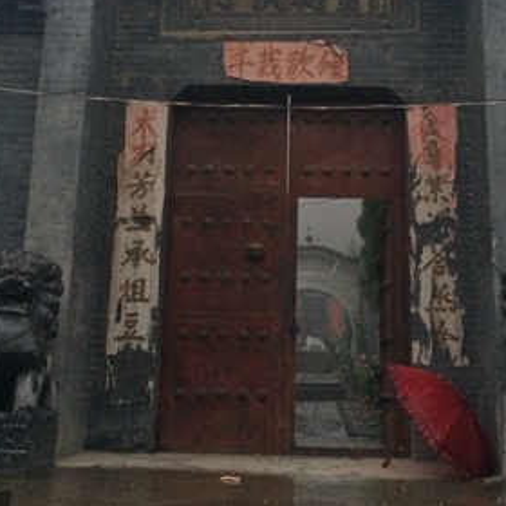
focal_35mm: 55
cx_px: 271
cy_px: 123
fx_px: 910
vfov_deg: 30.5
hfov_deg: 31.1
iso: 320
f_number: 2.2
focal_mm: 4.15
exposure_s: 1/30
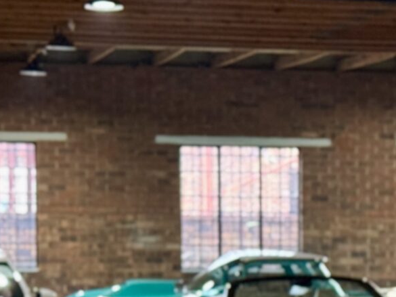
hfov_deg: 9.3
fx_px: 2403
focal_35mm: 210
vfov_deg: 7.0
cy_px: 461
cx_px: 505
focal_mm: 6.76
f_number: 1.78
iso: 250
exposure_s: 1/50
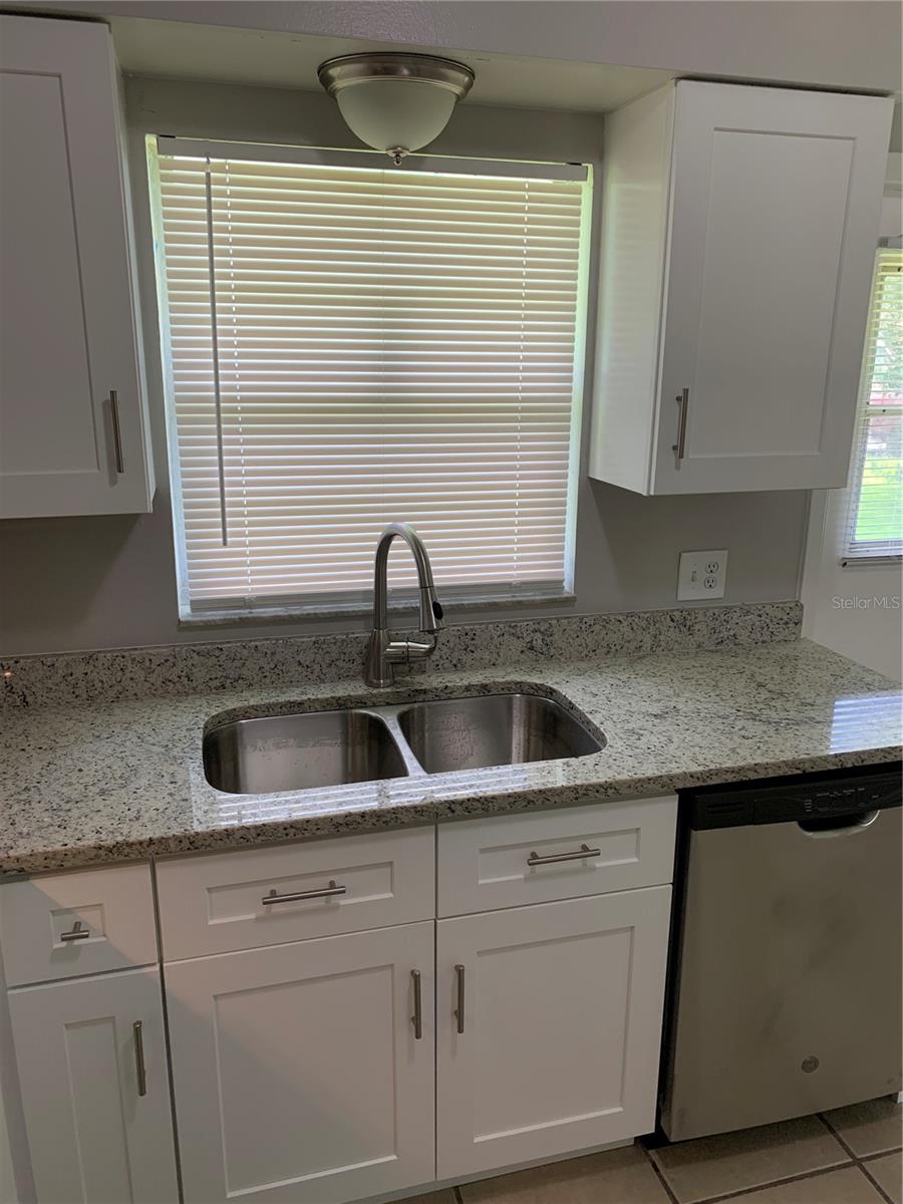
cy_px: 602
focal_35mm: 26
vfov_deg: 67.3
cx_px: 452
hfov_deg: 53.1
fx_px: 904
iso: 80
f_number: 1.8
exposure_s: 1/120
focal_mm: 4.25
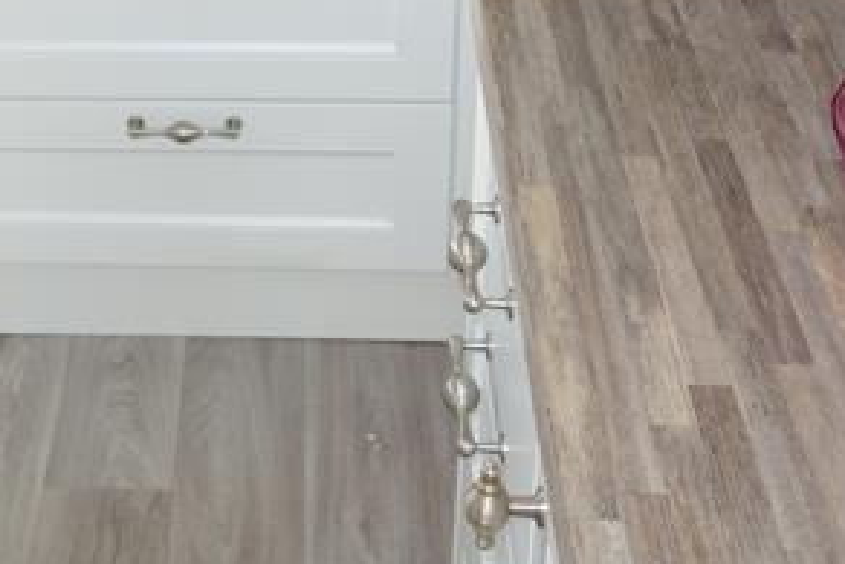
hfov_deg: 24.8
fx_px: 1855
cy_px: 87
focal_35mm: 79
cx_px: 64
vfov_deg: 17.1
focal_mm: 12.18
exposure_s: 1/100
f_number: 2.8
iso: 125
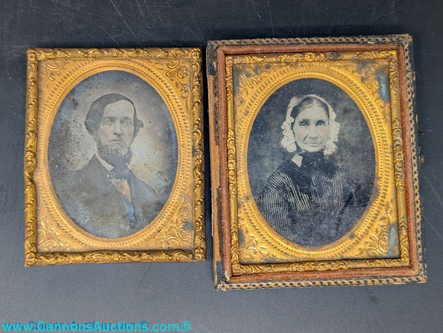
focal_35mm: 49
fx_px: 628
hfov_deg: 38.9
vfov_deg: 29.7
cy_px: 166
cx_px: 222
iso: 159
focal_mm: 6.9
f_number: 1.68
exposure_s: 1/124
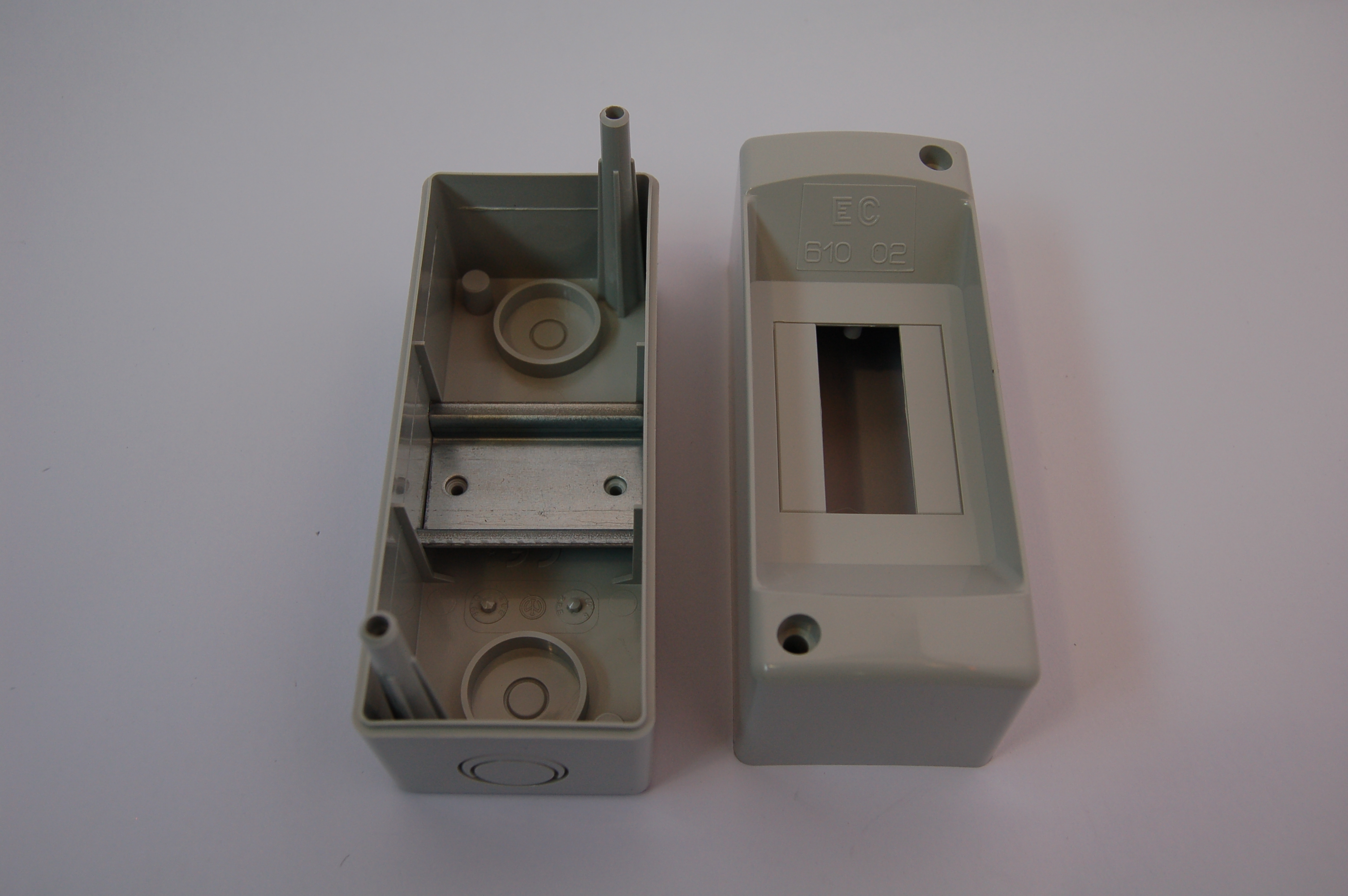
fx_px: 1347
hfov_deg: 53.2
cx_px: 674
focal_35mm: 36
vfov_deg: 36.8
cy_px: 448
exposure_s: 1/125
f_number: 5.6
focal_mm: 24
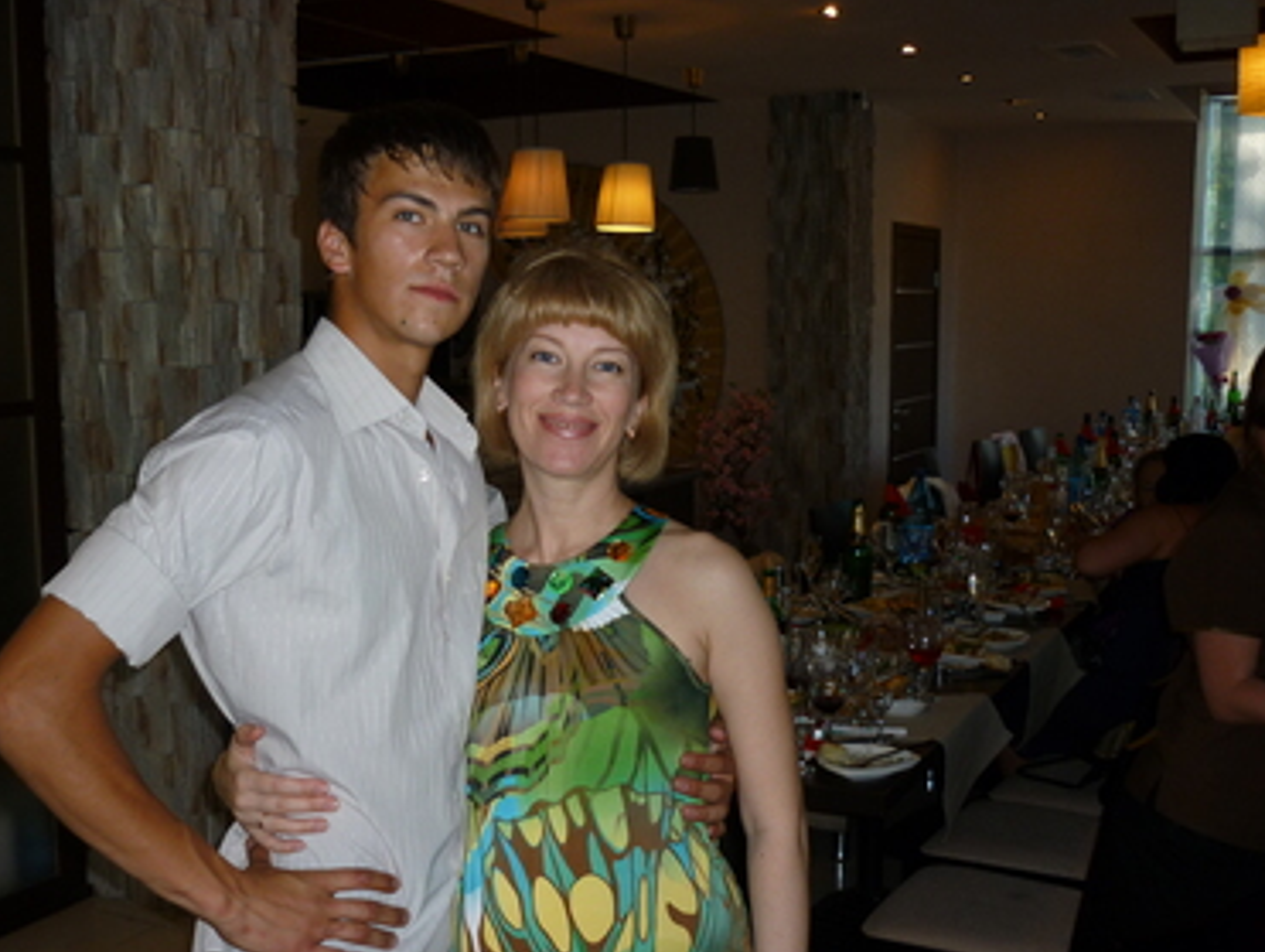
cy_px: 508
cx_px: 529
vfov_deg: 36.0
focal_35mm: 40
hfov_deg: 46.6
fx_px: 1463
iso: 100
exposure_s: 1/30
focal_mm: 5.5
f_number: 2.8
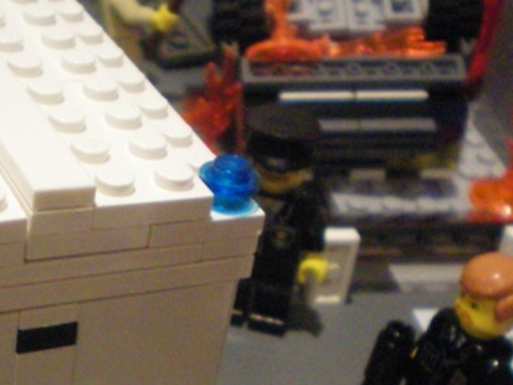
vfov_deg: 16.7
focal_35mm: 87
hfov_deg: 22.4
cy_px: 353
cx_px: 168
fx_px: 1290
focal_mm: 6.3
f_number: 3.1
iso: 400
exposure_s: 1/20
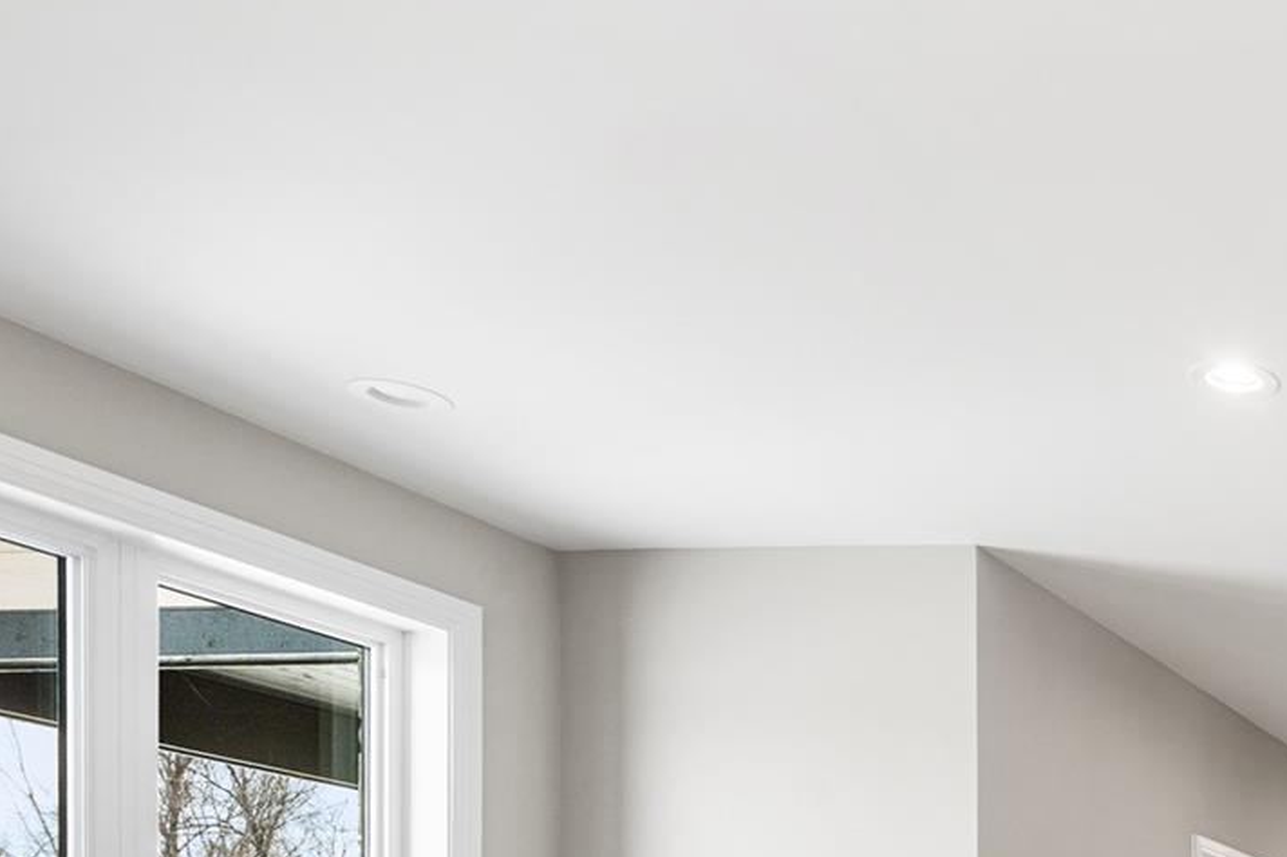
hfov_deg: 30.9
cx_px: 1761
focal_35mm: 46
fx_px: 1644
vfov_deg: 25.4
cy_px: 1099
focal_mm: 16
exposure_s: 1/13
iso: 400
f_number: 8
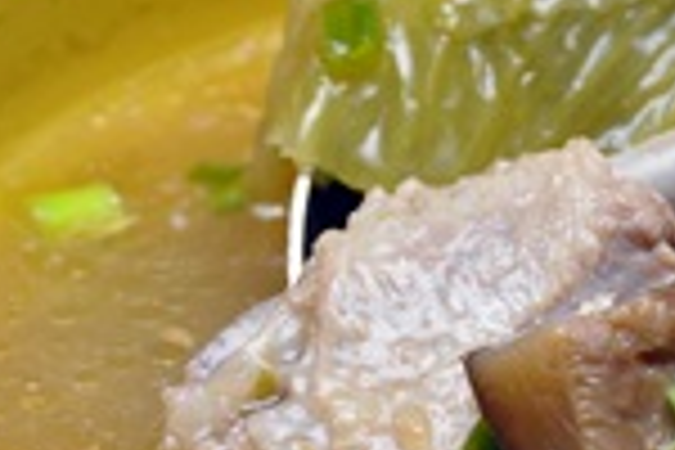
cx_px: 536
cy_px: 338
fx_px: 5831
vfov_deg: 4.4
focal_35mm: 311
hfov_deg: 6.6
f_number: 5.6
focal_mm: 48
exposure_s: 1/100
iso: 800
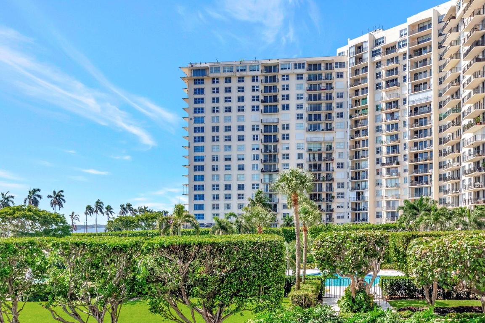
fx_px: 485
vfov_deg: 36.9
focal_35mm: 36
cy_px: 162
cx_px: 242
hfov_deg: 53.1
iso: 640
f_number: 8
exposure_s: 1/1600
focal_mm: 24
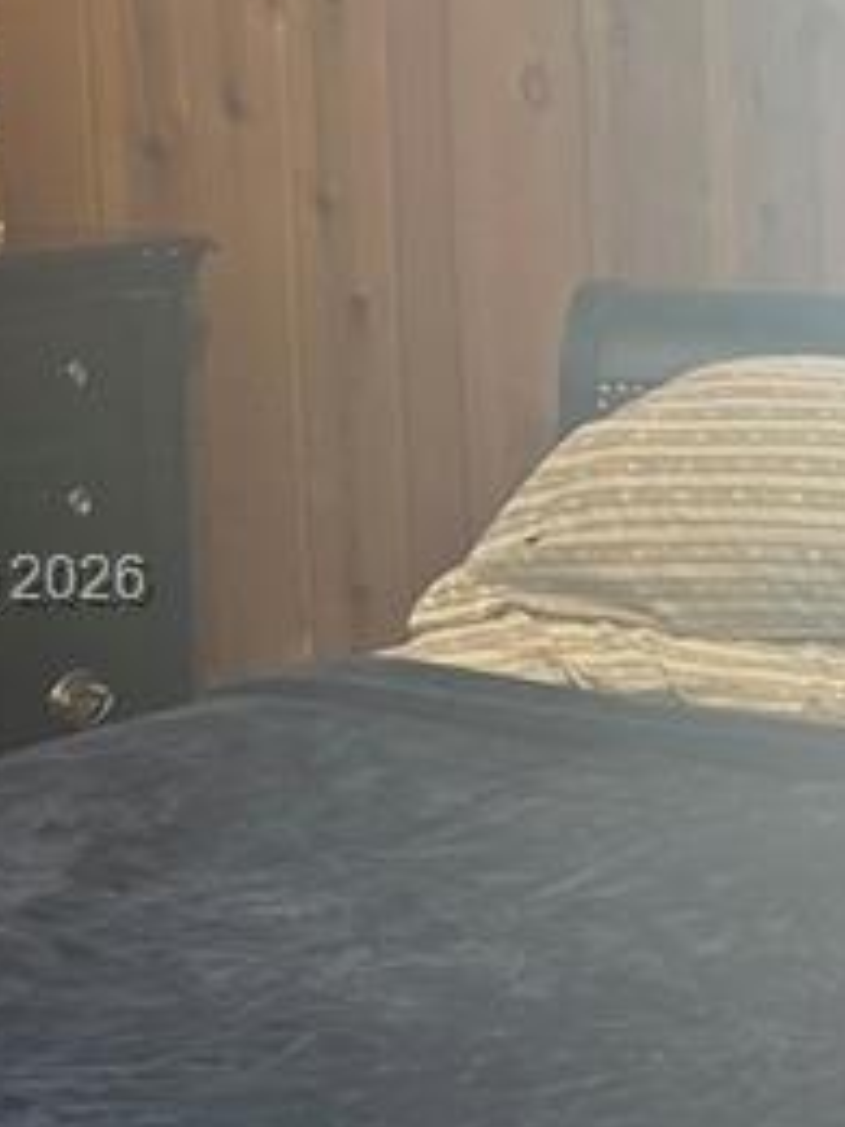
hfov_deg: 11.8
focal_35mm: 120
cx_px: 1296
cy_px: 585
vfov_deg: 16.4
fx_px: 3906
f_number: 1.5
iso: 64
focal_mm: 5.7
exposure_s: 1/60
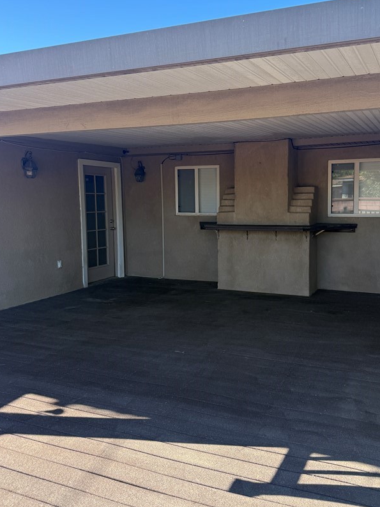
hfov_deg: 45.2
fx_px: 454
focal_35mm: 31
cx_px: 228
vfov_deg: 58.3
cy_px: 239
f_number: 1.78
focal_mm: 6.76
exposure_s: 1/967
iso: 100
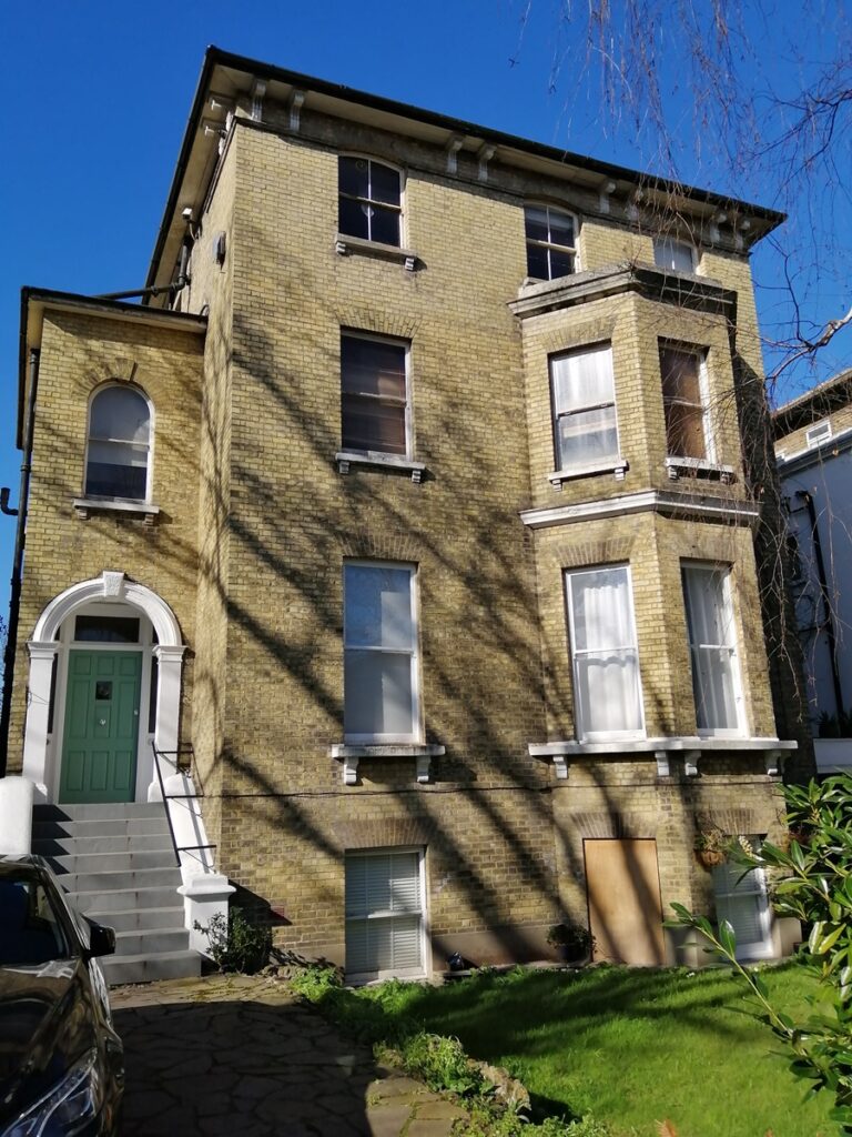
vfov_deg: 67.3
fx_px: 853
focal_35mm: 26
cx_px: 426
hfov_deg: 53.1
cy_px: 568
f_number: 1.8
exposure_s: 1/2817
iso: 50
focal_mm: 3.6
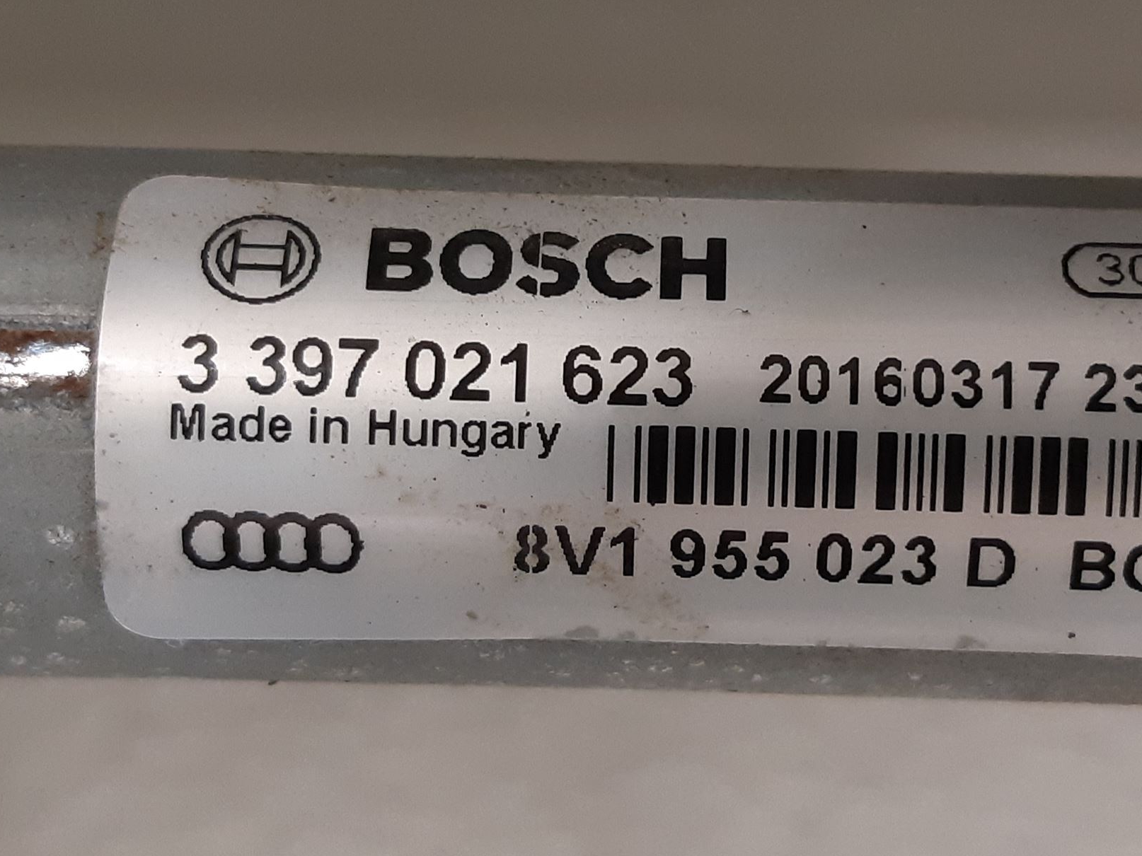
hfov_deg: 55.0
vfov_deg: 42.9
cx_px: 683
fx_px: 1089
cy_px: 417
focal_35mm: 33
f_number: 1.7
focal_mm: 3.93
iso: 200
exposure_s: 1/33
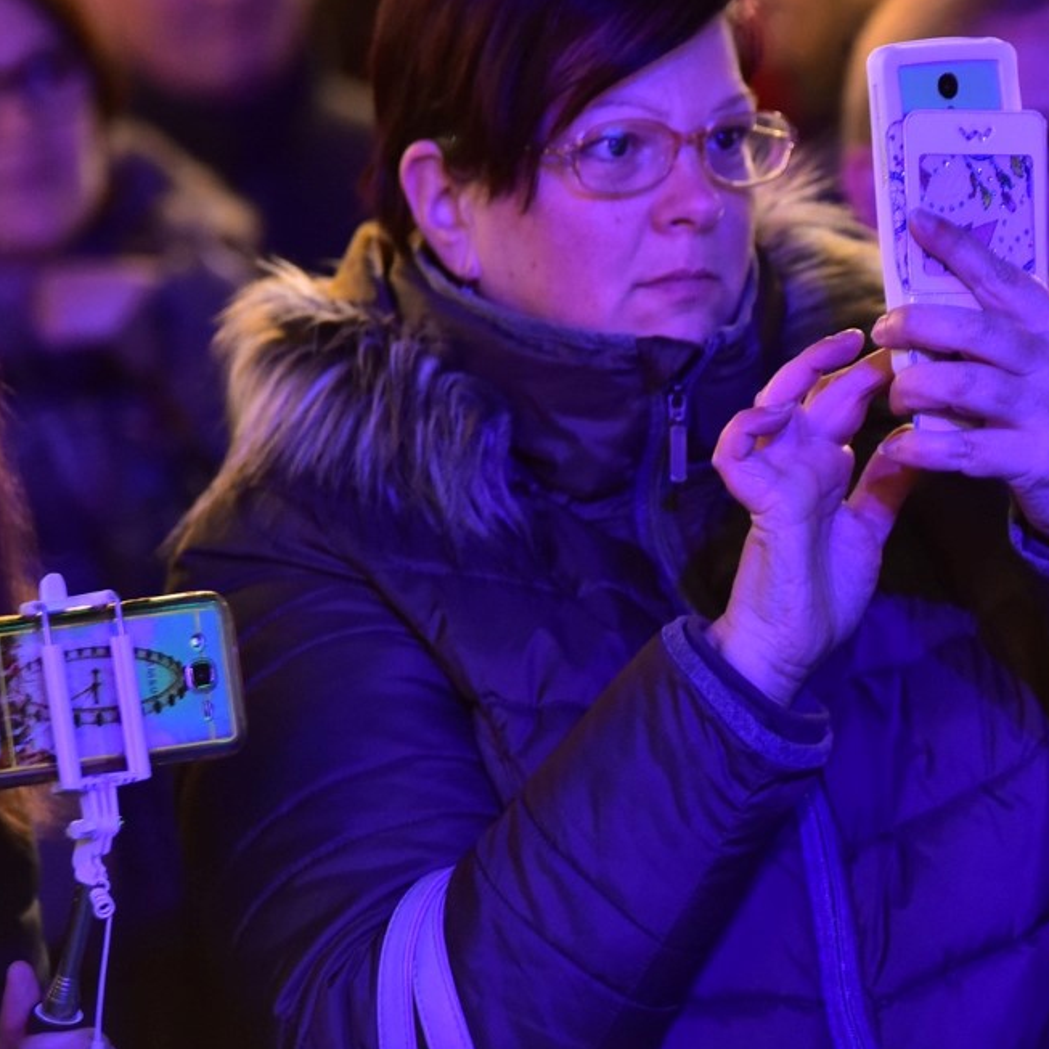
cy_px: 260
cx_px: 882
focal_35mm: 295
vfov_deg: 5.9
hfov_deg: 5.9
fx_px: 10114
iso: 2500
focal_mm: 140
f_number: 2.8
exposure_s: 1/15
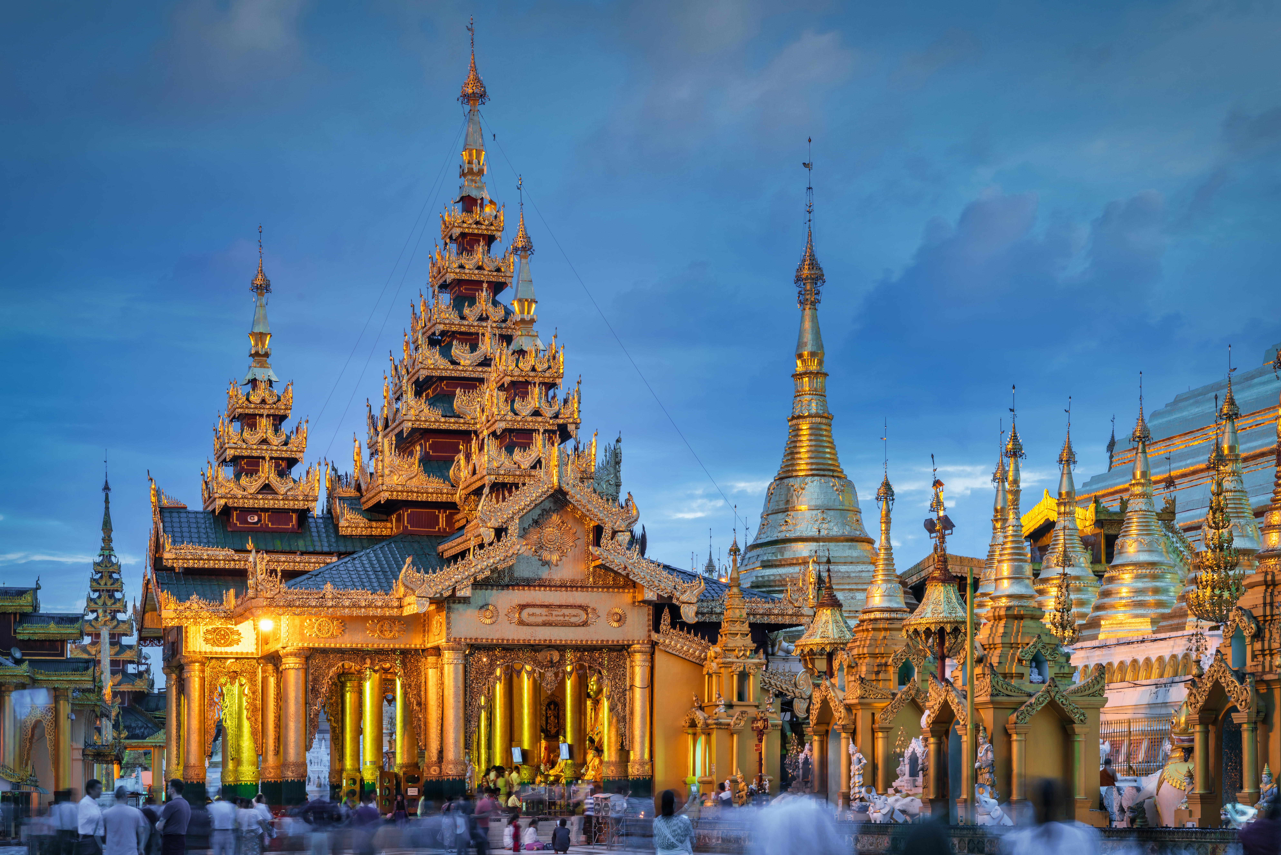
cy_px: 428
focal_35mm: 57
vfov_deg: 23.8
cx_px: 640
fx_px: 2028
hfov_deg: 35.0
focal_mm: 57
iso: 100
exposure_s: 4
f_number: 13
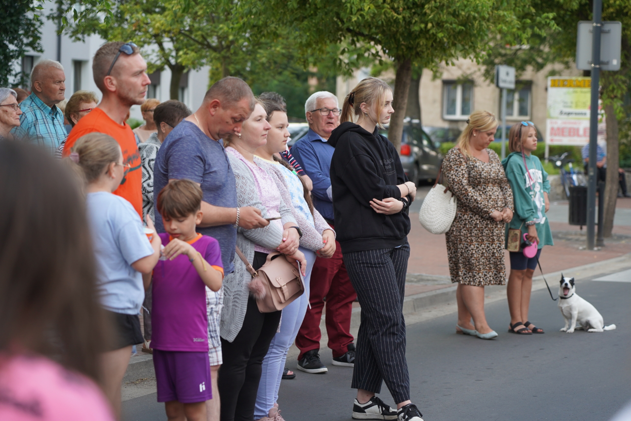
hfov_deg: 19.5
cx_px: 316
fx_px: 1840
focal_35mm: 105
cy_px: 210
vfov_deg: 13.0
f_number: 4
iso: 640
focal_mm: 105
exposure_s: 1/160
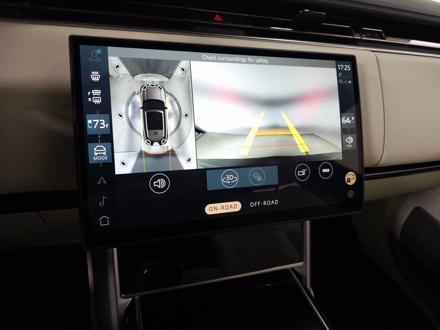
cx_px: 220
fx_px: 292
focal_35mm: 23
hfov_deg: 73.9
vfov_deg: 58.9
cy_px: 165
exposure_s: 1/60
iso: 80
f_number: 1.7
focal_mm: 6.3
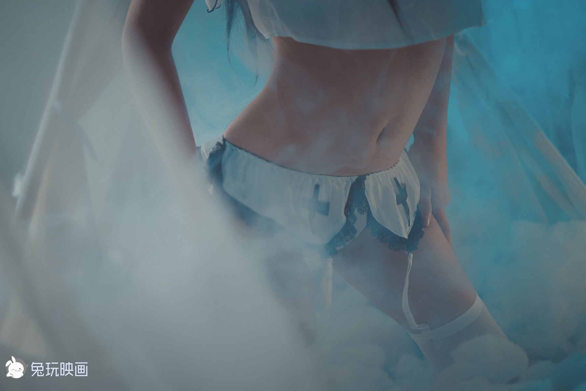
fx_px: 895
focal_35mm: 55
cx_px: 293
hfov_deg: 36.2
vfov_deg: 24.6
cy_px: 196
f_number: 1.8
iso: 100
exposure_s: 1/200
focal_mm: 55
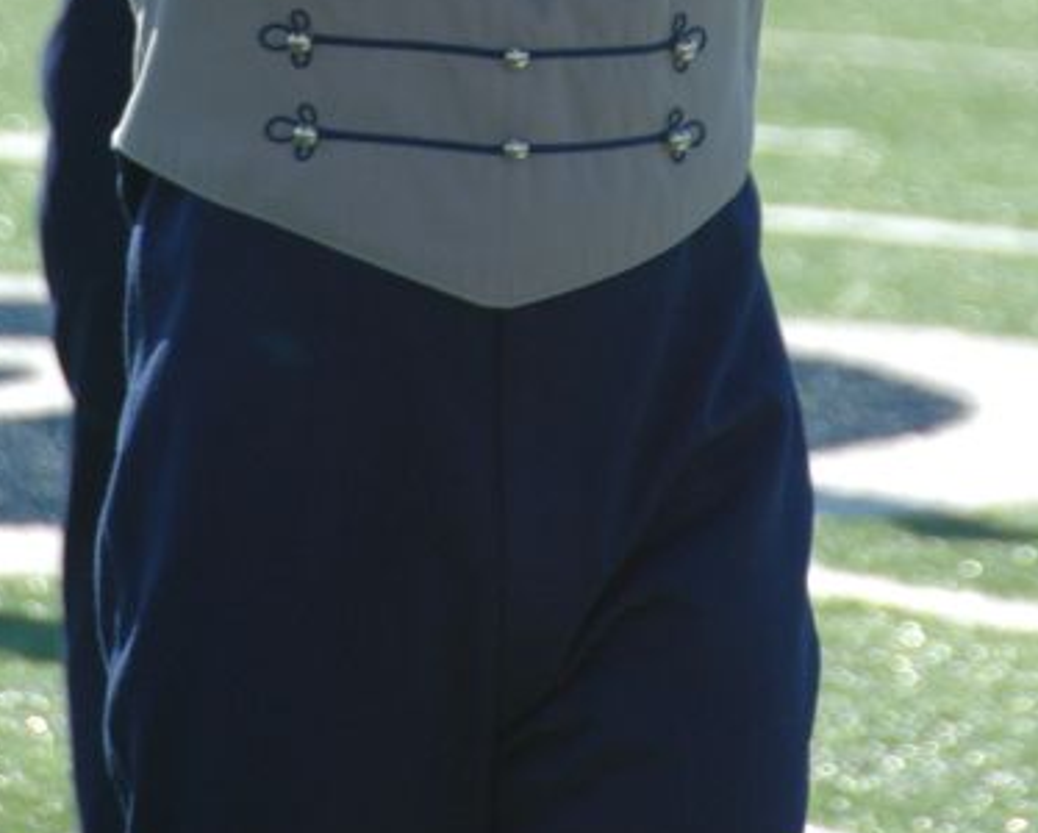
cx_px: 569
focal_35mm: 769
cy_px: -242
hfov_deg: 2.5
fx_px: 23649
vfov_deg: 2.0
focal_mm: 200
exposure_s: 1/500
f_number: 5.6
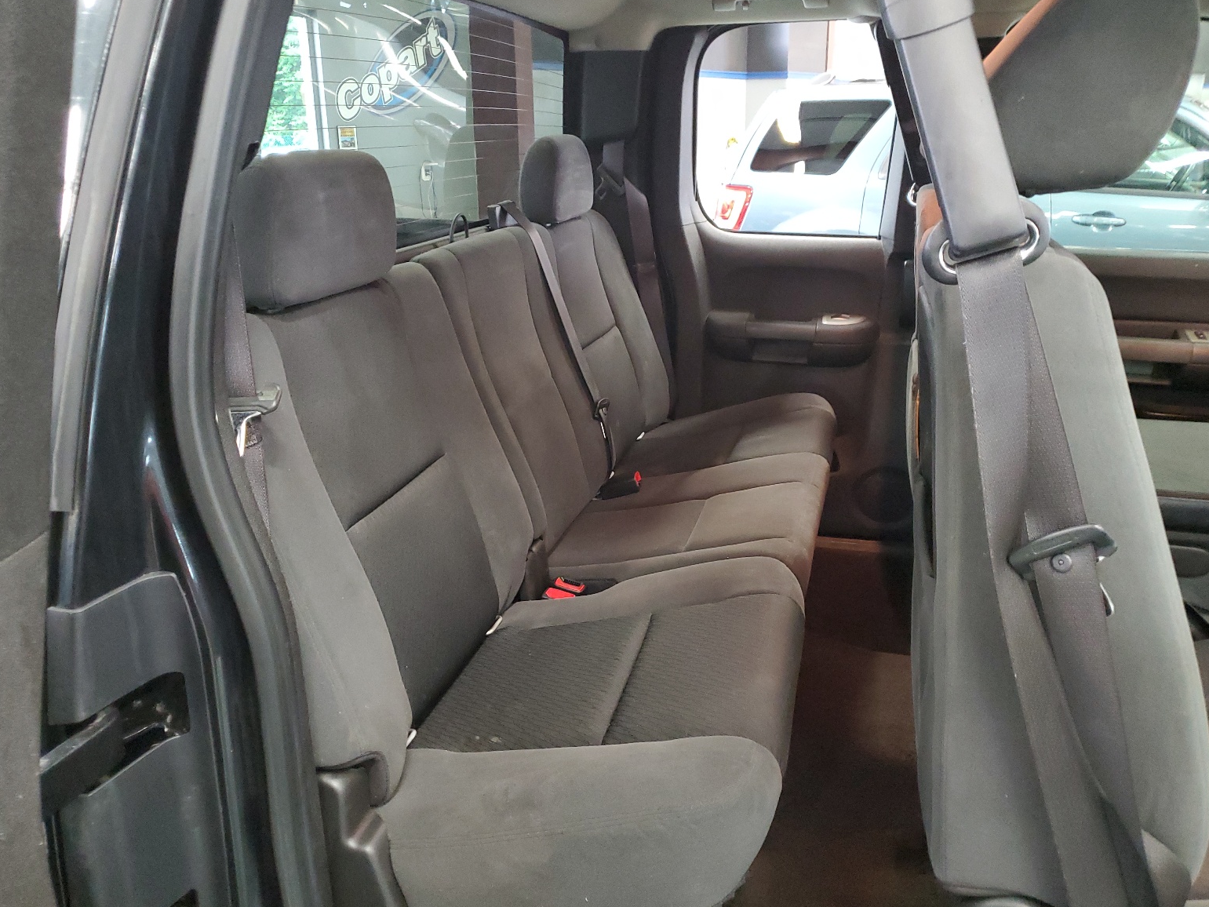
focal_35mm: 27
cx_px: 613
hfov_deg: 65.3
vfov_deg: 51.4
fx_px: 943
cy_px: 462
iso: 435
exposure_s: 1/15
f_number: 1.5
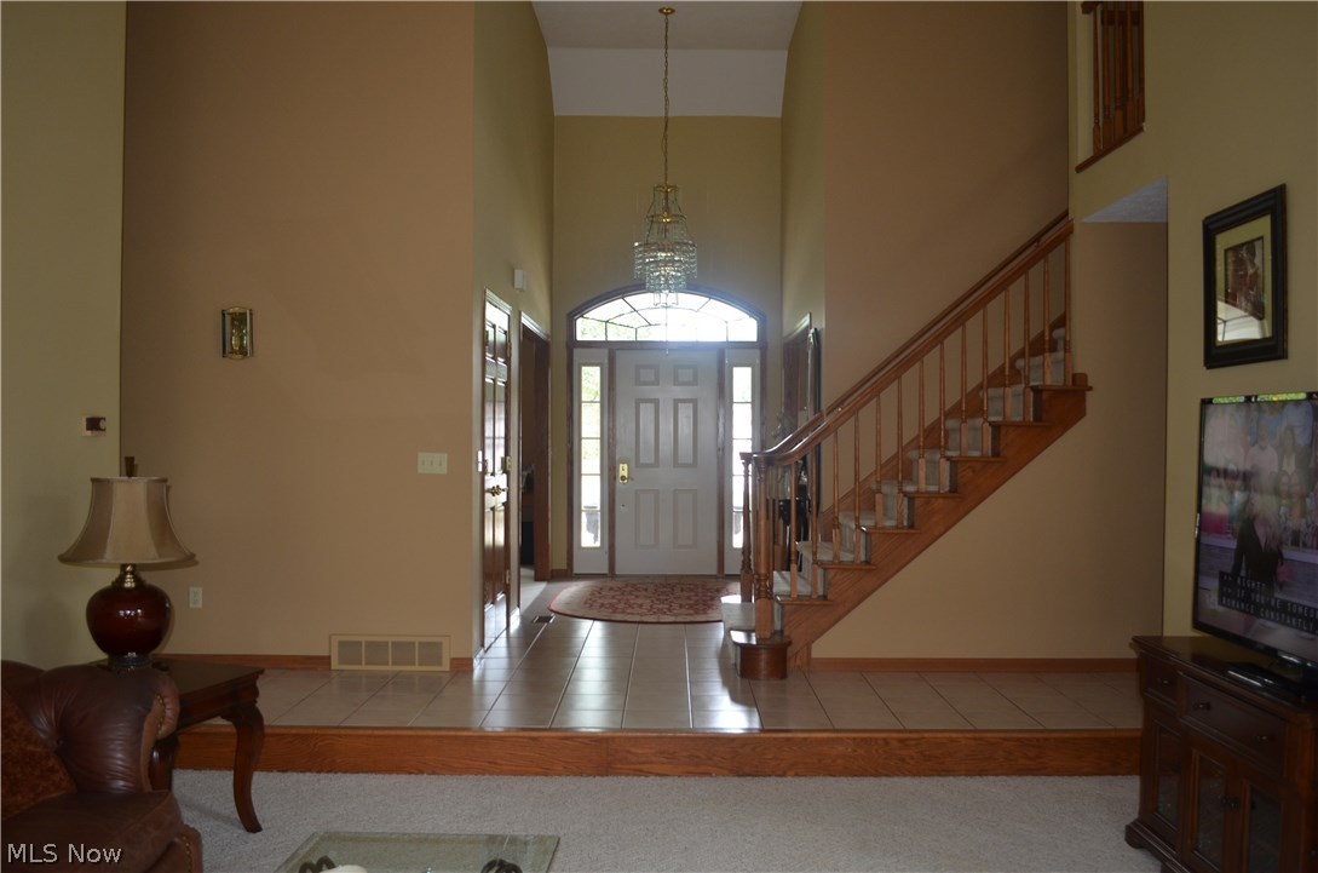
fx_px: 1096
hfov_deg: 62.0
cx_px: 659
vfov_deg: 43.4
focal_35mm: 30
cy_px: 436
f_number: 3.8
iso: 400
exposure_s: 1/60
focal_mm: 20
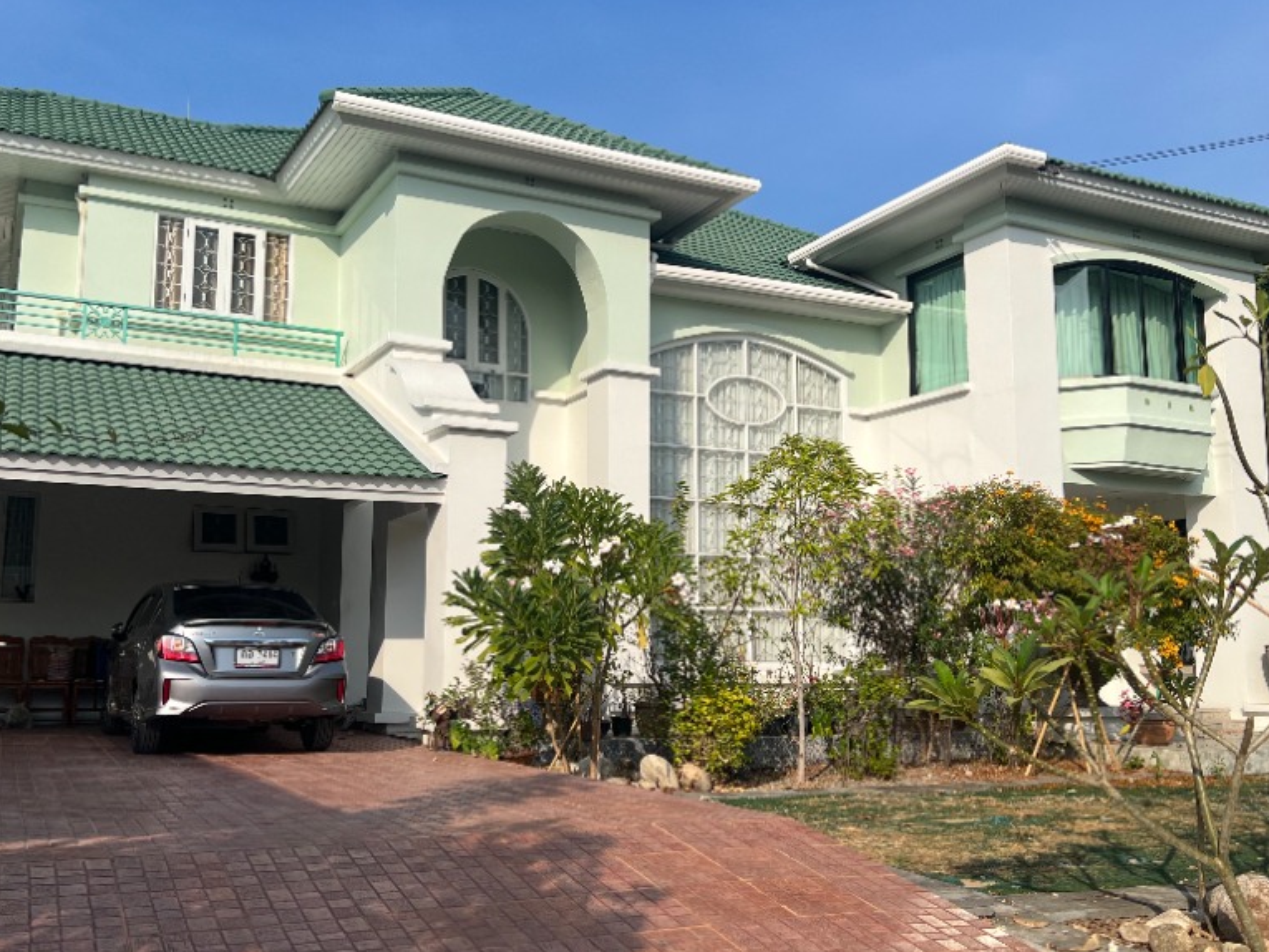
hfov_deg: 53.9
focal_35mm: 34
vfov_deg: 41.8
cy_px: 486
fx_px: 1247
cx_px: 586
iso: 50
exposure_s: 1/5319
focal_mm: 5.7
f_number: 1.5
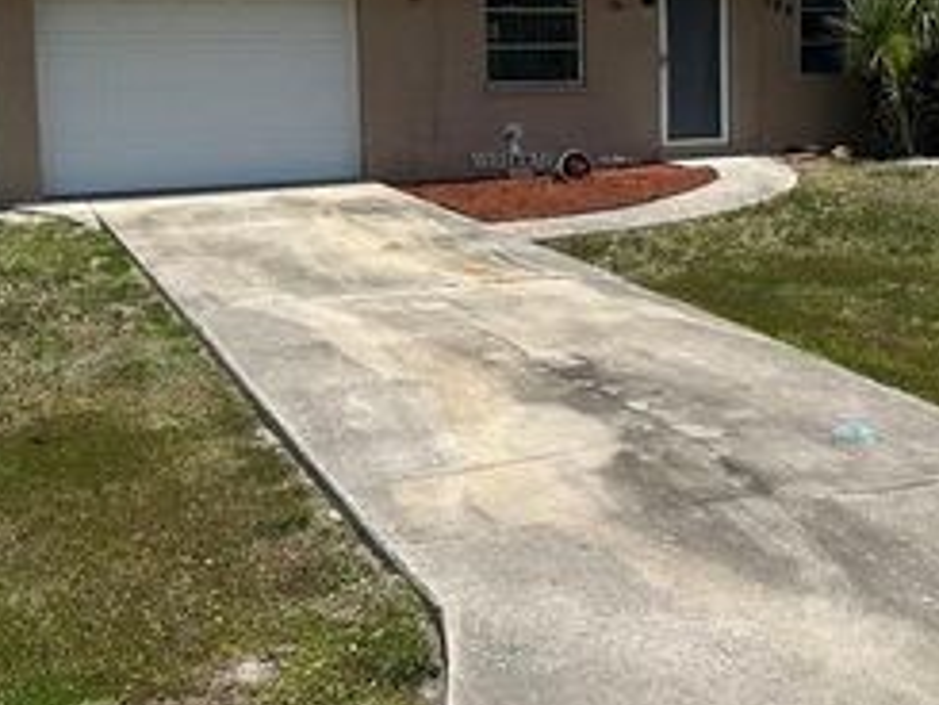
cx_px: 625
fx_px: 1330
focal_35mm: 49
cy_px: 136
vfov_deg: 29.0
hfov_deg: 38.5
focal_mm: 6.86
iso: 80
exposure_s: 1/7042
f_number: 1.78
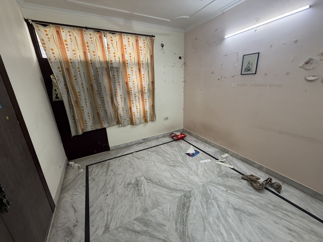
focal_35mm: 14
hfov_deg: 102.1
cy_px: 121
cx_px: 162
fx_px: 131
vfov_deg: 85.7
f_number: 2.2
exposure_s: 1/50
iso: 200
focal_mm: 2.22
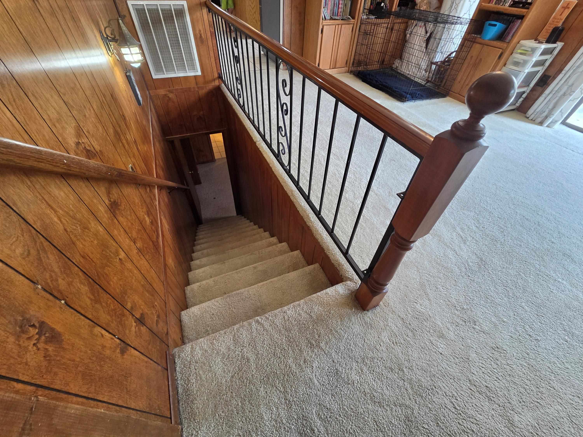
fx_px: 219
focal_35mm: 13
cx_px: 292
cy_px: 218
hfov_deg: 106.2
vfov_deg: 89.9
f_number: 2.2
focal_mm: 2.2
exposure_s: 1/120
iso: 250
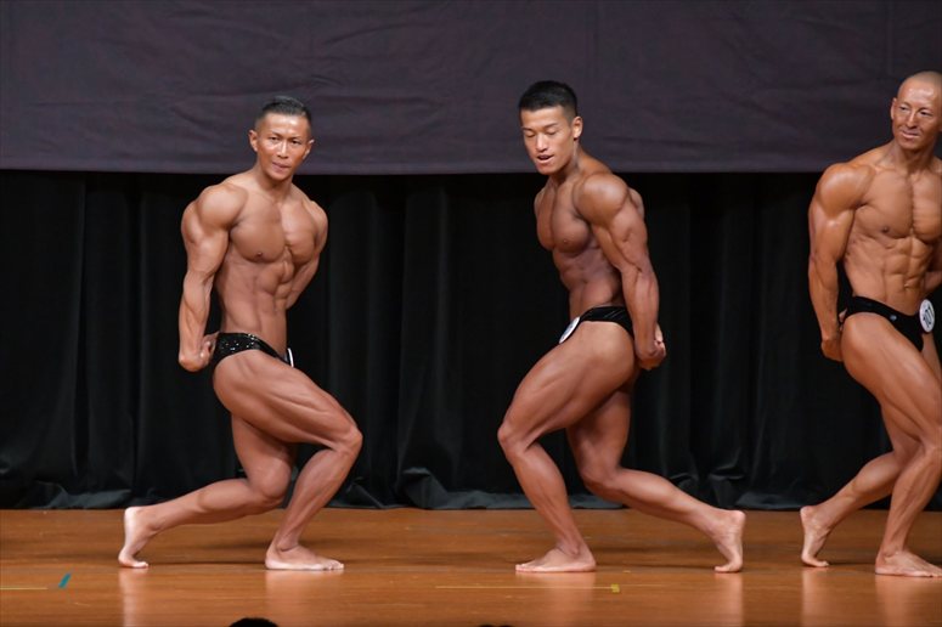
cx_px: 471
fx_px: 7846
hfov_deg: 6.9
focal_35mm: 300
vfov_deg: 4.6
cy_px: 314
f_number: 5.6
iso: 5000
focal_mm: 200
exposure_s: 1/400
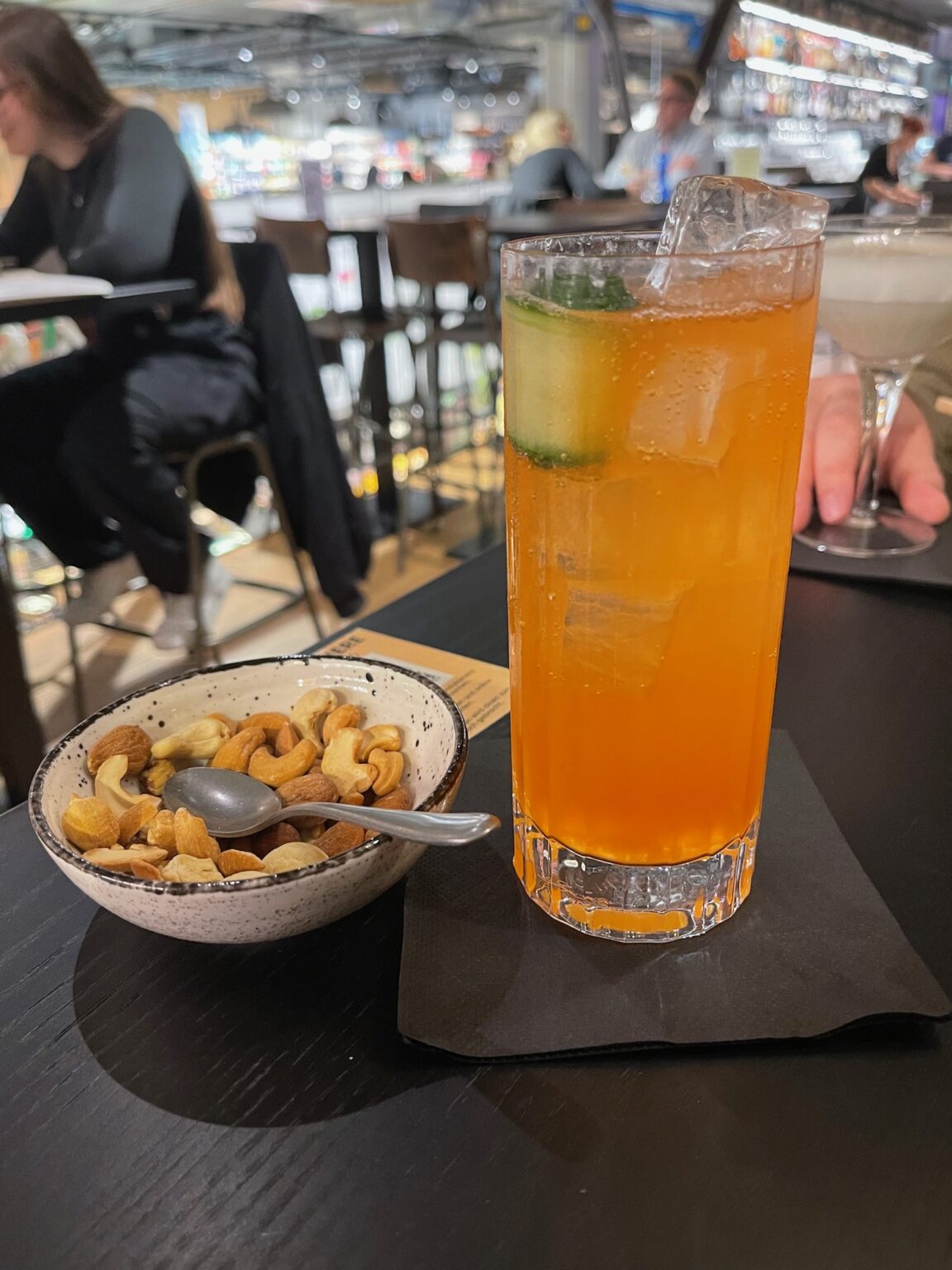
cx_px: 476
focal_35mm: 26
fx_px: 953
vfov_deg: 67.3
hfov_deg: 53.1
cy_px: 635
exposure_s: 1/33
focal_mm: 5.1
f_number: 1.6
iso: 500
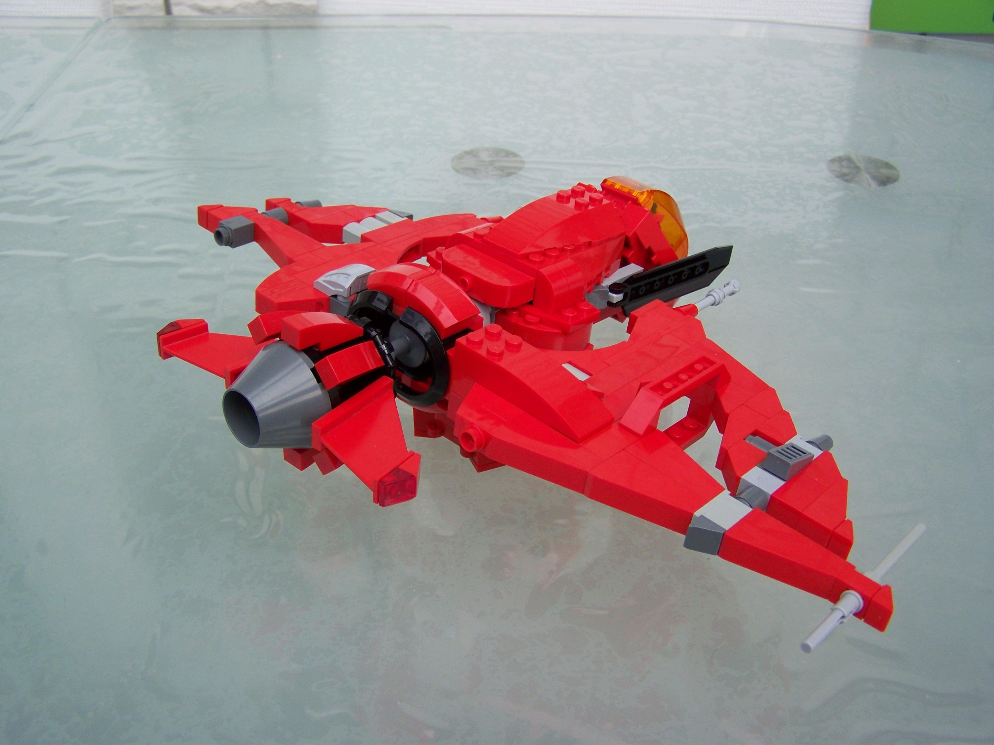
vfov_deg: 37.7
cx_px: 497
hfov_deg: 49.0
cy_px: 372
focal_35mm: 38
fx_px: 1091
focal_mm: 6.3
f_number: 2.8
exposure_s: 1/320
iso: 64
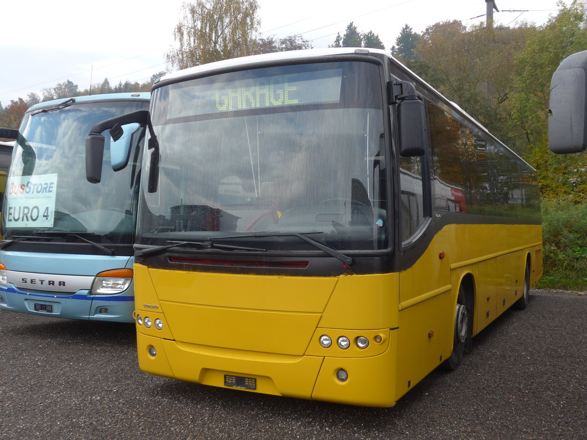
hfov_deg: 51.4
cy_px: 220
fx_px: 610
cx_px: 294
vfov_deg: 39.7
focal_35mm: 36
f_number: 2.8
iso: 80
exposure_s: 1/320
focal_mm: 7.5
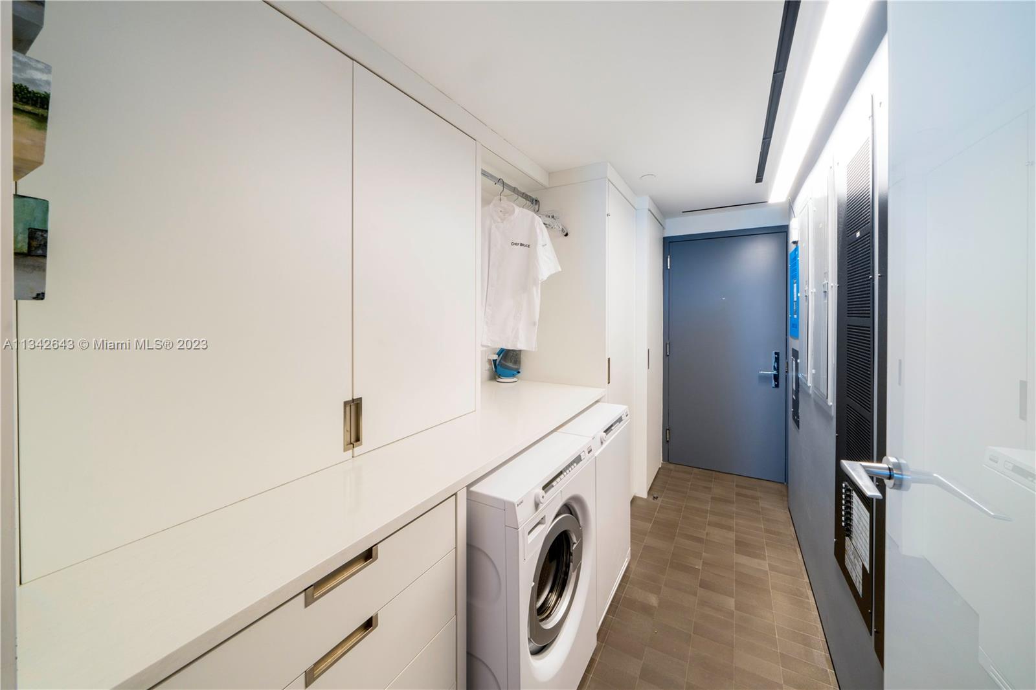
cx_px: 518
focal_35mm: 12
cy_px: 345
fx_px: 345
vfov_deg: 90.0
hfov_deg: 112.6
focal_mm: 12
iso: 200
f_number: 11
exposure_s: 1/4
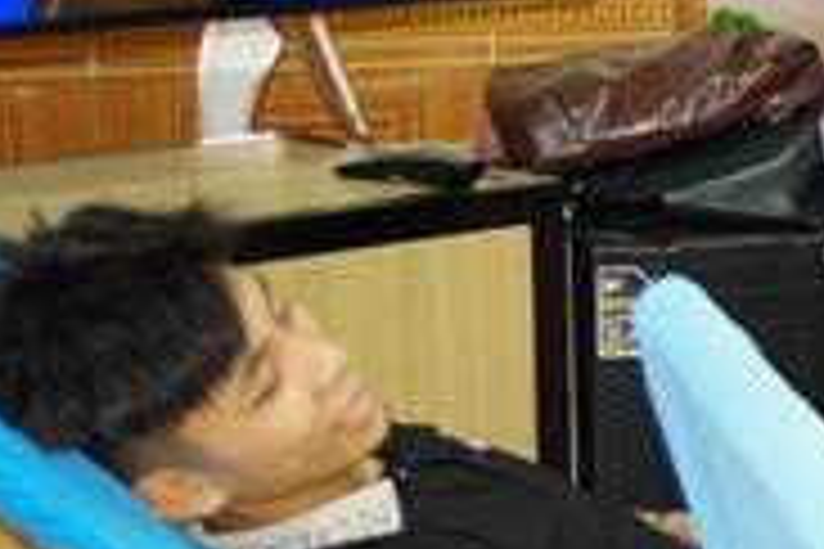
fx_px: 3296
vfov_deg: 9.5
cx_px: 1900
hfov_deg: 11.9
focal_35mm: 144
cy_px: -25
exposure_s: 1/60
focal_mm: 21
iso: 800
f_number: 4
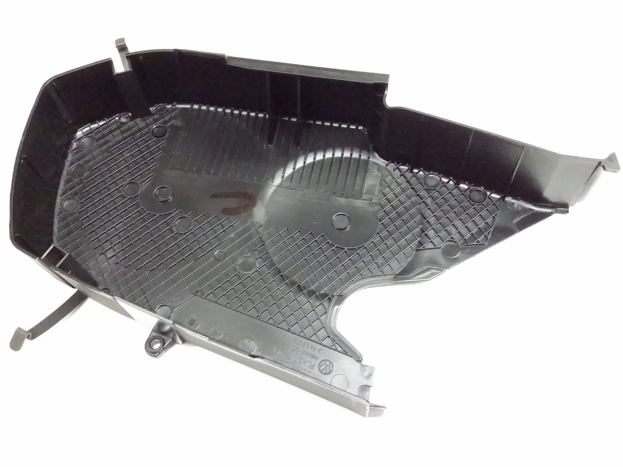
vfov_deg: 44.2
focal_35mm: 32
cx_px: 312
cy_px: 234
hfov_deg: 56.8
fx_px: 576
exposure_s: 1/15
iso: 1000
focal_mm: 3.4
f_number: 2.4
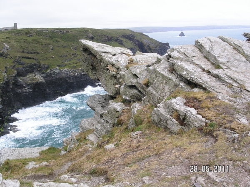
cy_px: 94
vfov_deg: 37.7
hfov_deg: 49.0
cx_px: 125
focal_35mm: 38
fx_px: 274
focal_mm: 7.8
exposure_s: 1/125
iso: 100
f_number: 5.6
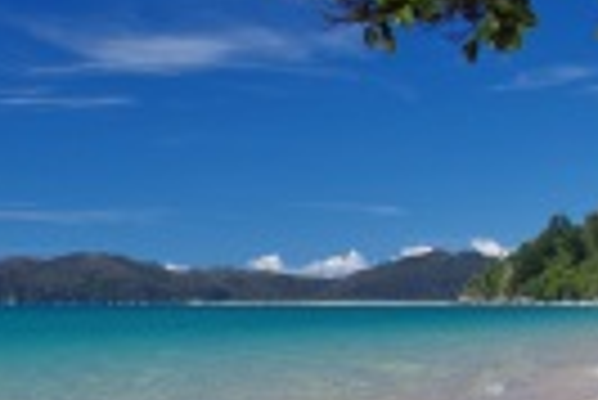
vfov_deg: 16.9
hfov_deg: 24.4
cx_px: 72
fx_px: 1347
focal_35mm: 81
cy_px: 249
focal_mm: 18
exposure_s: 1/50
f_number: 16
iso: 200
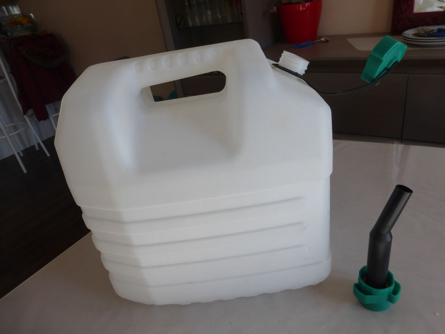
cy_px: 167
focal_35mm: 25
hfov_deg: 69.4
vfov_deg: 54.9
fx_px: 321
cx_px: 222
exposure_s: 1/100
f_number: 3.3
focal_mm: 4.3
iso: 100
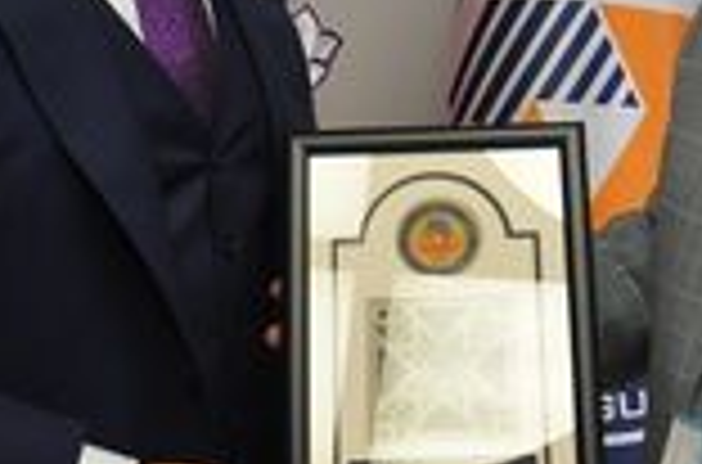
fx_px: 2236
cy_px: 16
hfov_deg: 17.7
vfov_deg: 11.7
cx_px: 562
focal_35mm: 115
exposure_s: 1/60
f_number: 4
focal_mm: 26
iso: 400
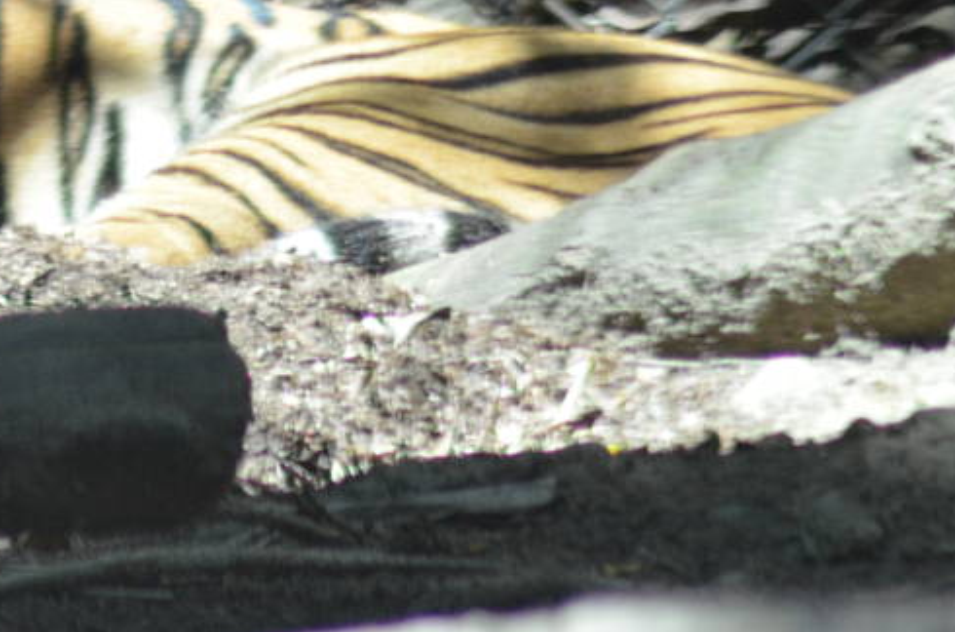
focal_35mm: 1470
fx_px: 38895
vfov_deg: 0.9
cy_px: -263
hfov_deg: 1.4
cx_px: -403
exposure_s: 1/500
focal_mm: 300
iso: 1100
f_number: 5.6
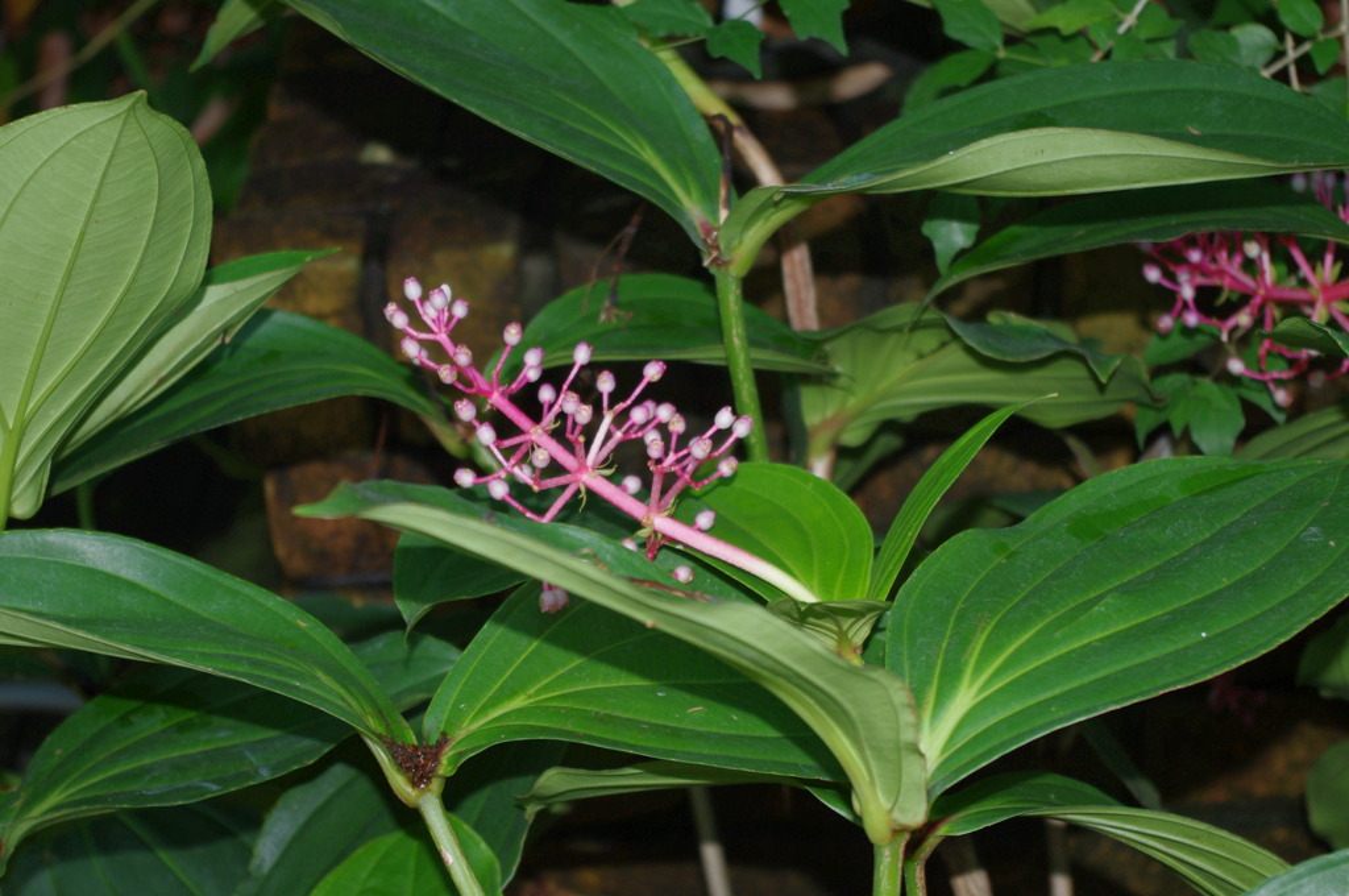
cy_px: 448
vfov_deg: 16.6
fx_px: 3069
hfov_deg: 24.8
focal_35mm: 82
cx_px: 674
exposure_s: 1/40
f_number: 5.6
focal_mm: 55
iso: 400
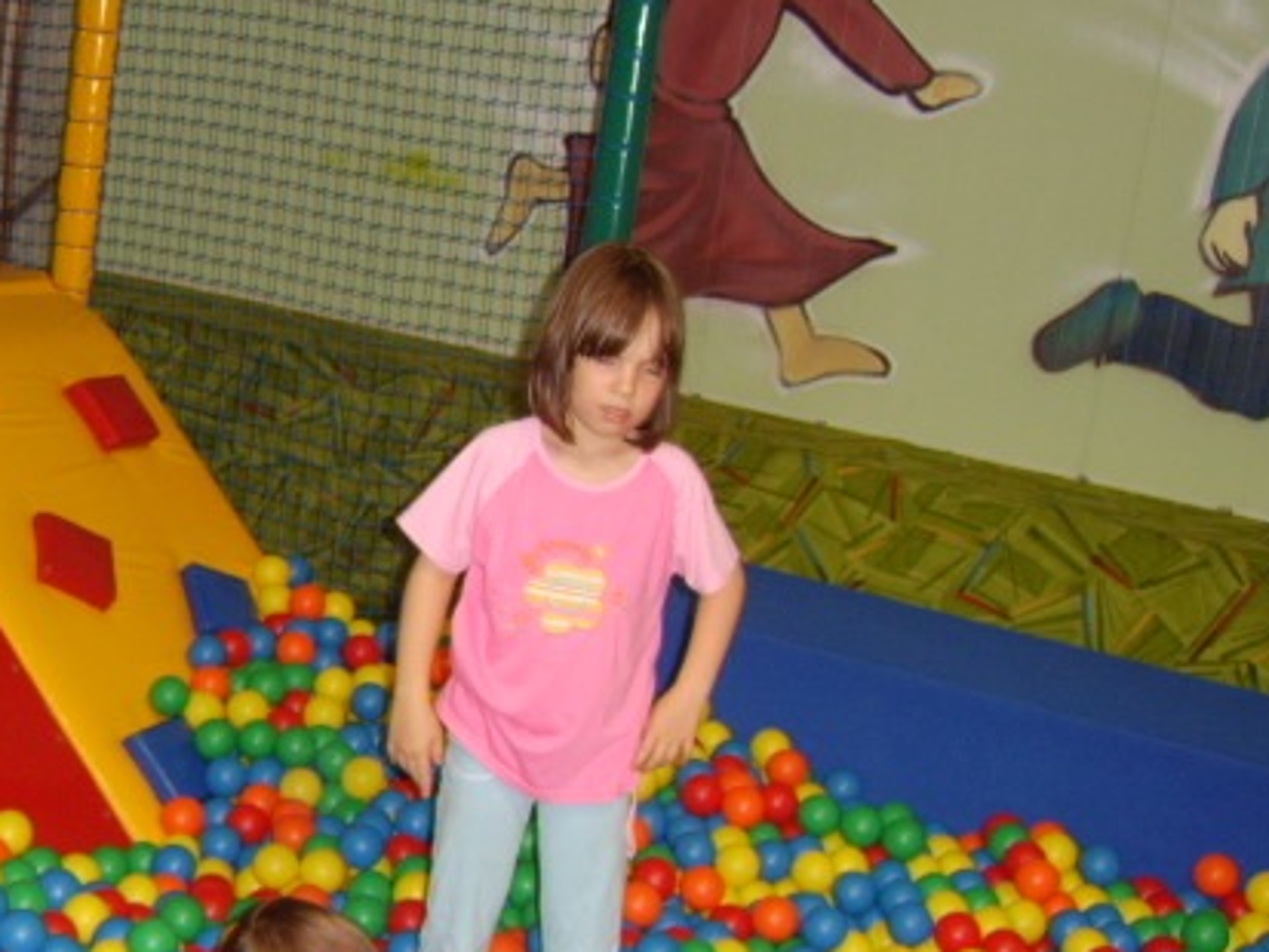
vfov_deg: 30.3
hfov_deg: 38.9
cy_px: 516
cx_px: 356
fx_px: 1760
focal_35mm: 48
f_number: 2.7
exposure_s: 1/30
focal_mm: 8.13
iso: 141
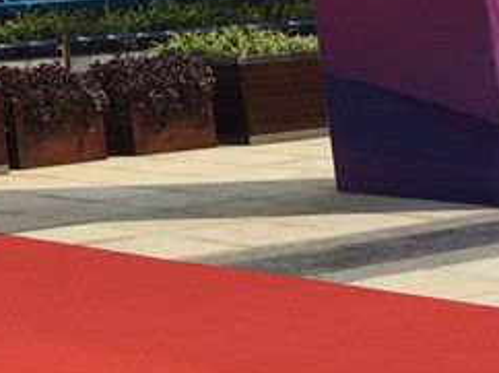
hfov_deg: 14.7
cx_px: -351
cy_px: -381
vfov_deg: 11.1
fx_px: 1728
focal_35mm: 120
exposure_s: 1/3049
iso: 32
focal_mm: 4.15
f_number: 2.2
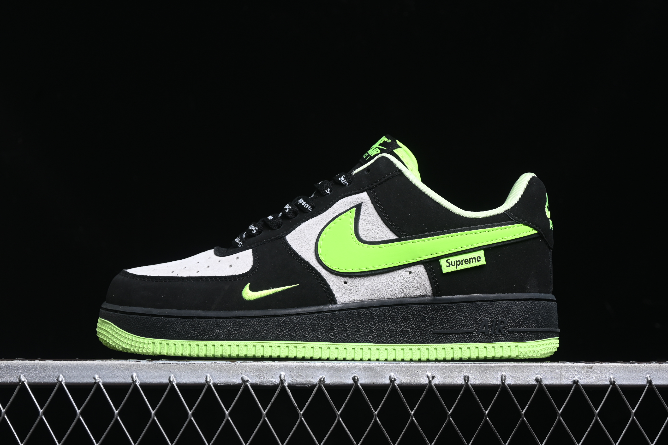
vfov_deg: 18.2
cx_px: 334
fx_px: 1392
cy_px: 222
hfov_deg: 27.0
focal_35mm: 75
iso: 160
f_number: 6.3
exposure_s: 1/50
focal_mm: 50
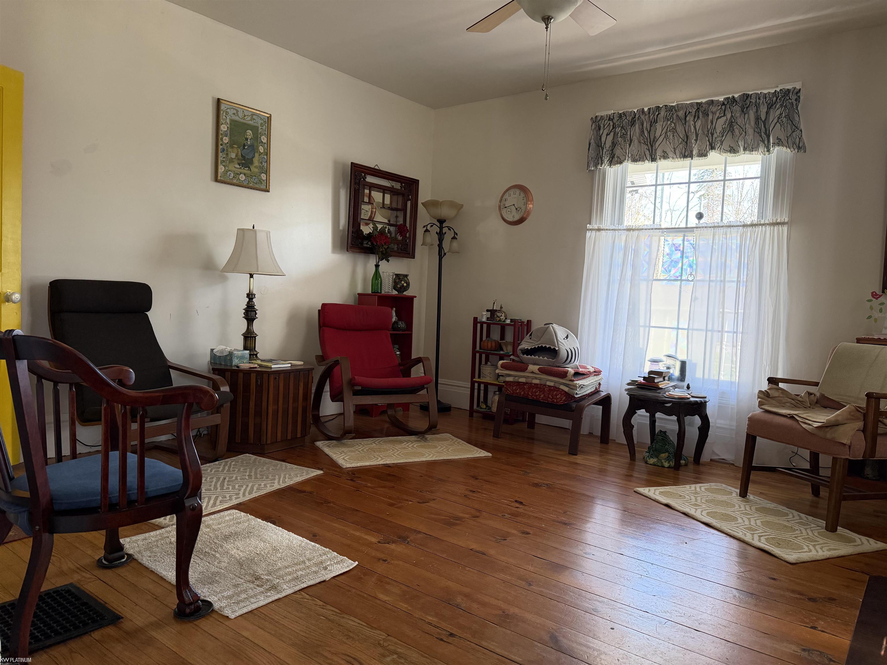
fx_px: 615
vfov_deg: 56.8
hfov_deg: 71.6
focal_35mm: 24
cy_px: 332
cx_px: 444
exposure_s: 1/120
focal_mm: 6.76
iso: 400
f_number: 1.78
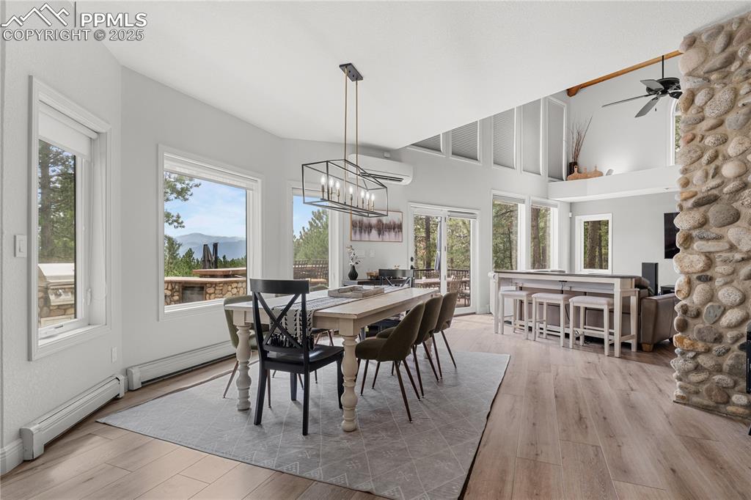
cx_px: 376
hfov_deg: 90.0
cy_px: 250
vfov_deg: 67.3
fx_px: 375
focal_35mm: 18
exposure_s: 1/2
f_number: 9
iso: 100
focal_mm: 18
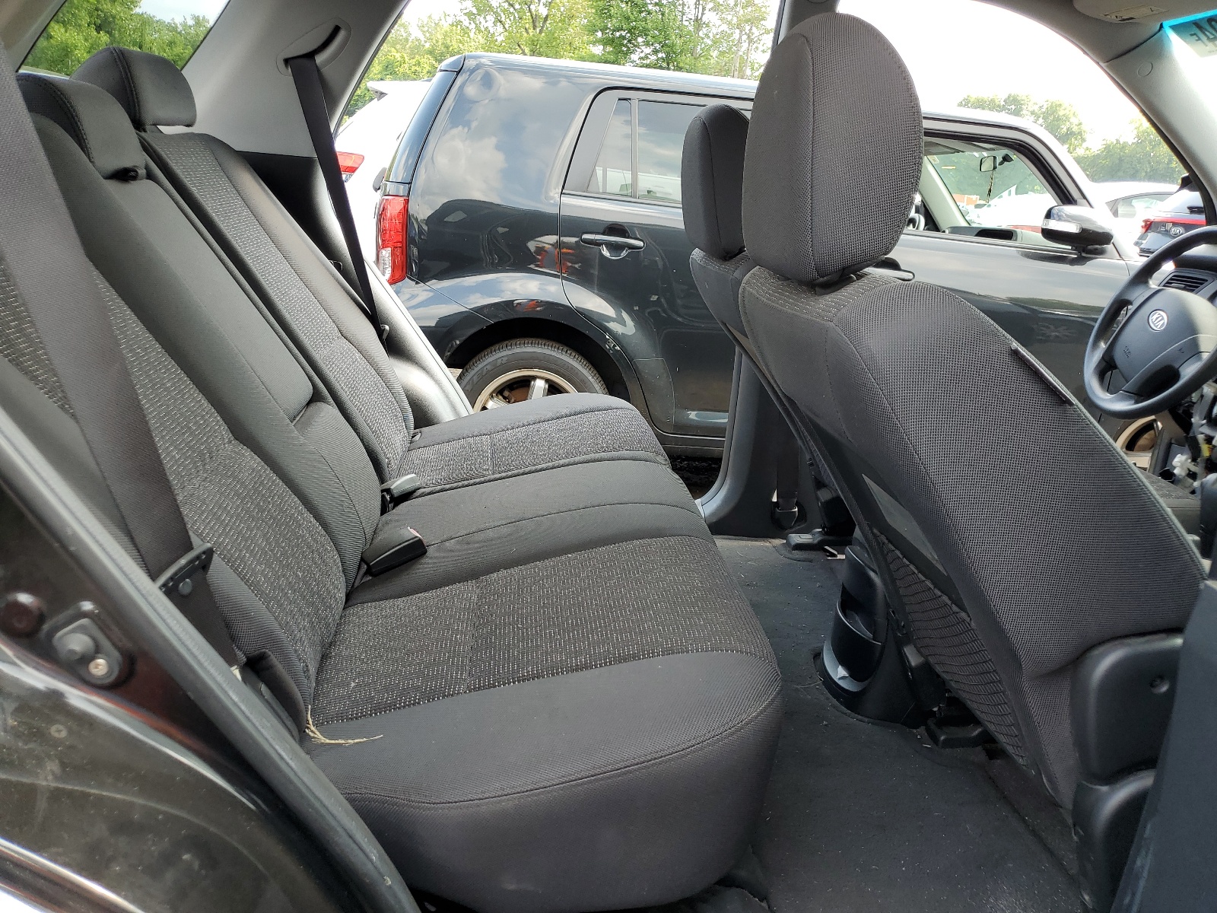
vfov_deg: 53.1
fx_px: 914
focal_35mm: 26
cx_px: 608
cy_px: 456
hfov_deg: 67.3
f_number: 1.5
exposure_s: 1/263
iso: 50
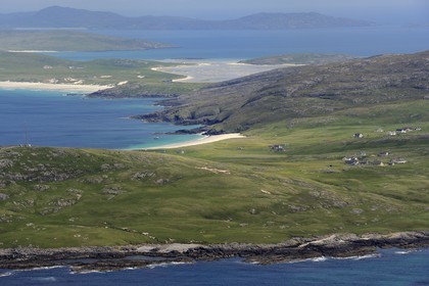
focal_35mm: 150
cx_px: 214
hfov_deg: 13.7
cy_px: 143
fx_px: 1787
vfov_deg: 9.1
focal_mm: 150
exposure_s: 1/800
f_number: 8
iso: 200
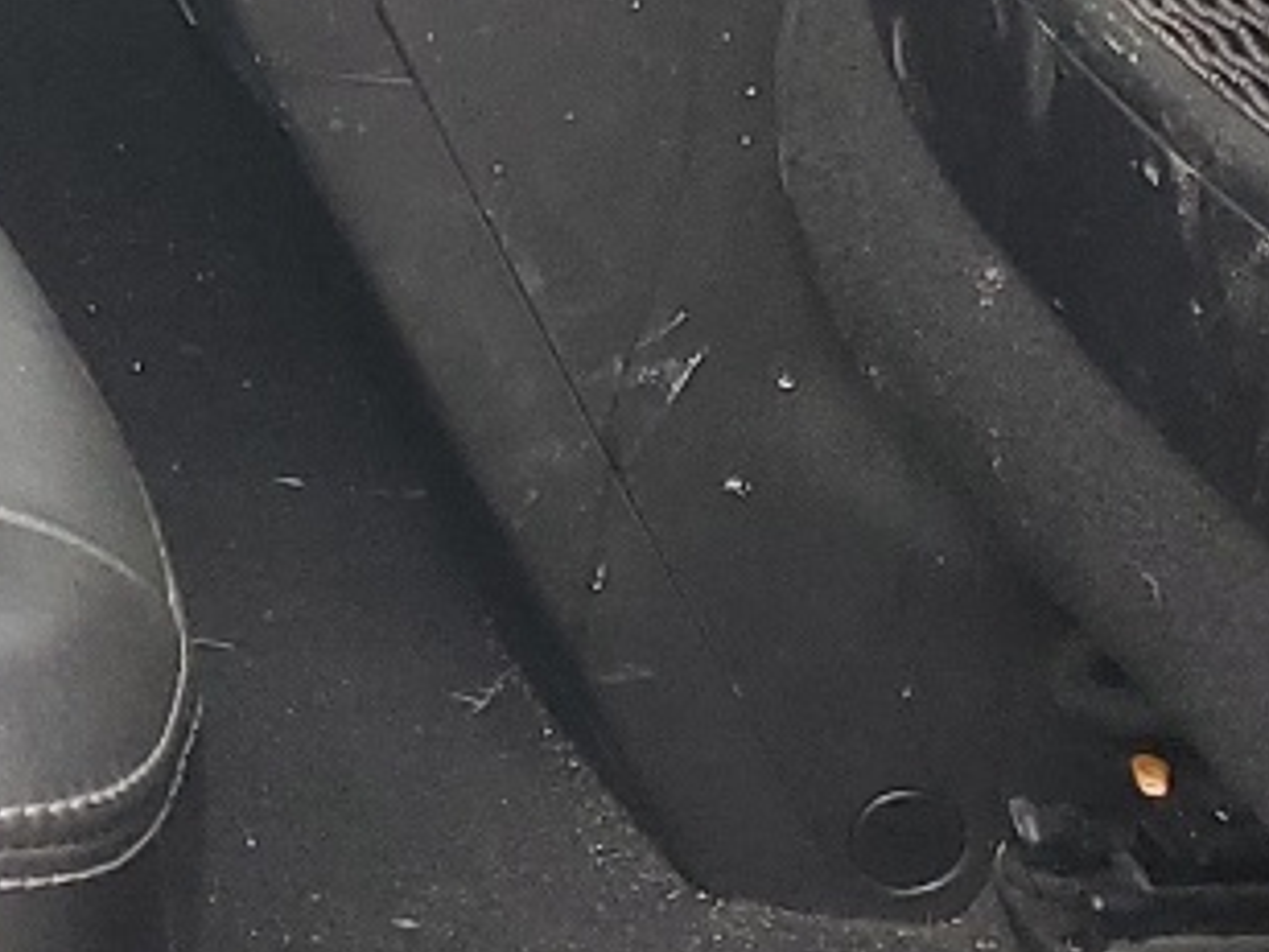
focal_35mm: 135
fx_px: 4949
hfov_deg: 13.3
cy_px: -1253
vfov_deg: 9.8
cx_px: -919
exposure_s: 1/120
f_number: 1.5
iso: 97
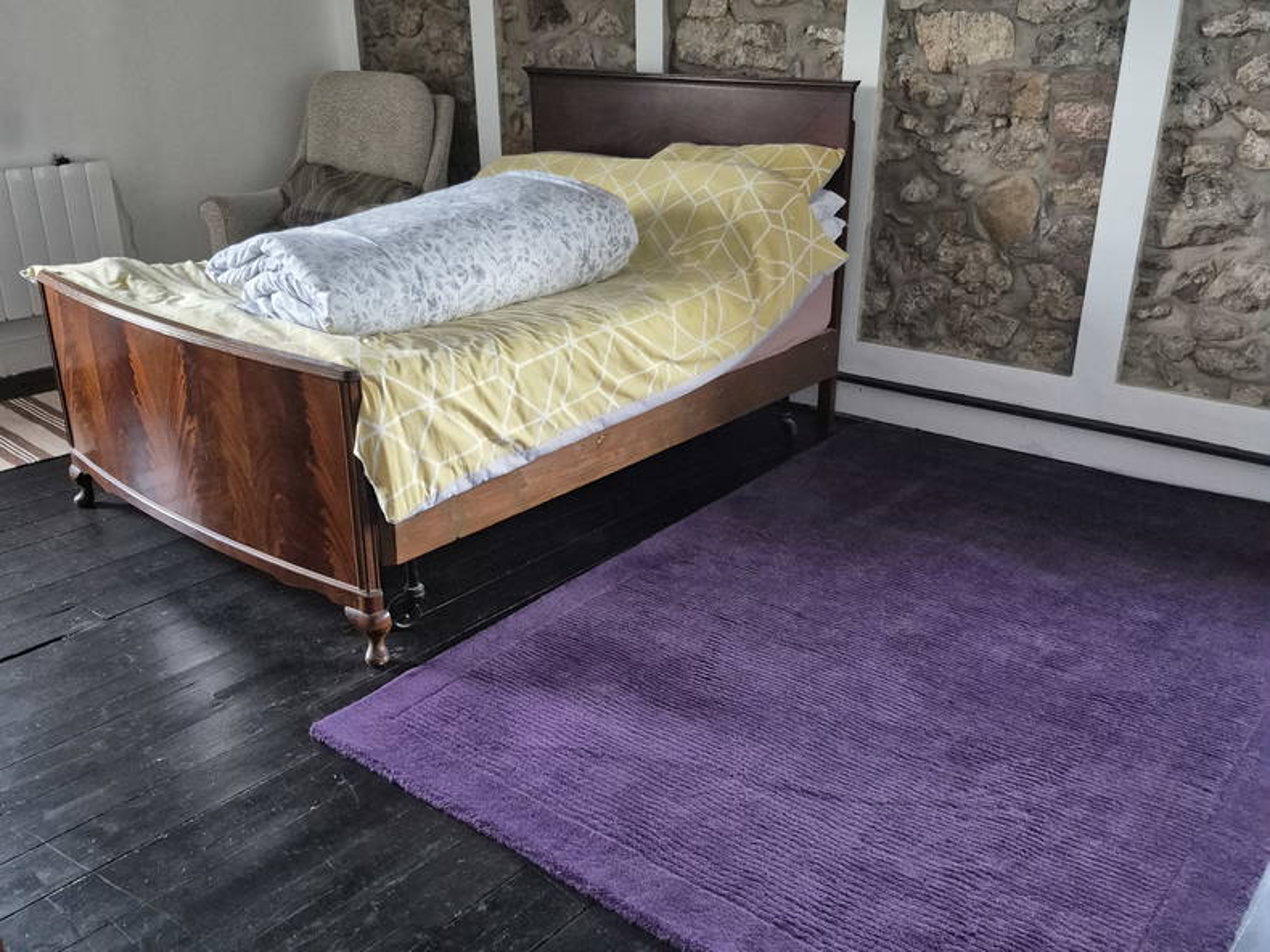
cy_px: 476
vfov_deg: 58.9
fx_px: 844
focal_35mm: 23
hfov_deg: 73.9
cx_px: 635
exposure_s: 1/100
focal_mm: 5.4
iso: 1600
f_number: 1.8
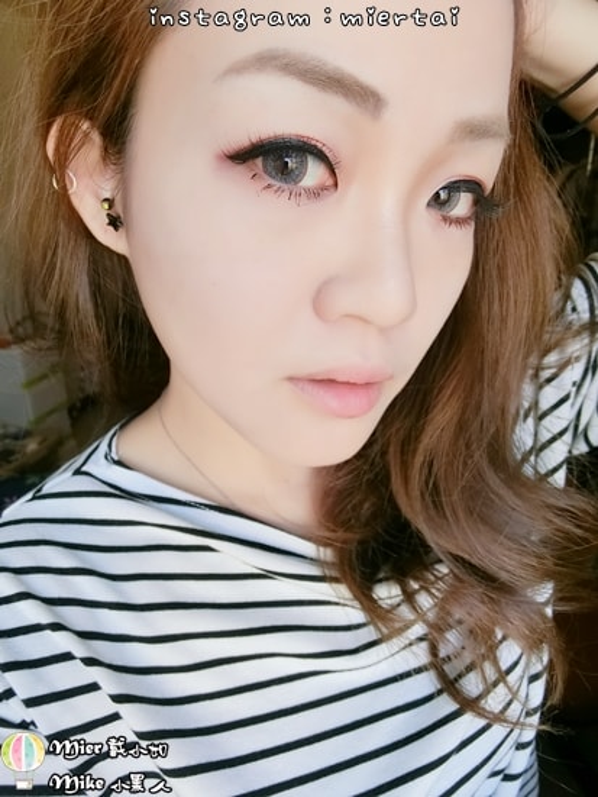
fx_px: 483
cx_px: 299
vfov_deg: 79.0
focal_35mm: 21
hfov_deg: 63.5
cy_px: 398
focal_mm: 4.58
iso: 160
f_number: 2.8
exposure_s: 1/100
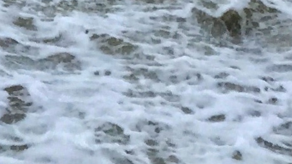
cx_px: -197
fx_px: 1735
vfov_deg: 4.7
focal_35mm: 224
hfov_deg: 9.3
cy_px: -586
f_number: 2.2
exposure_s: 1/1014
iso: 32
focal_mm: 4.15
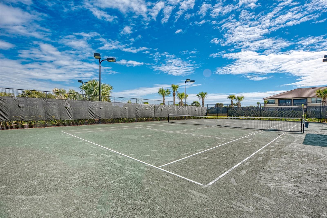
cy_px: 109
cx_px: 164
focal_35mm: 17
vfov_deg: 70.4
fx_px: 154
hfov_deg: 93.3
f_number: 7.1
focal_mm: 17
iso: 250
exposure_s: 1/800
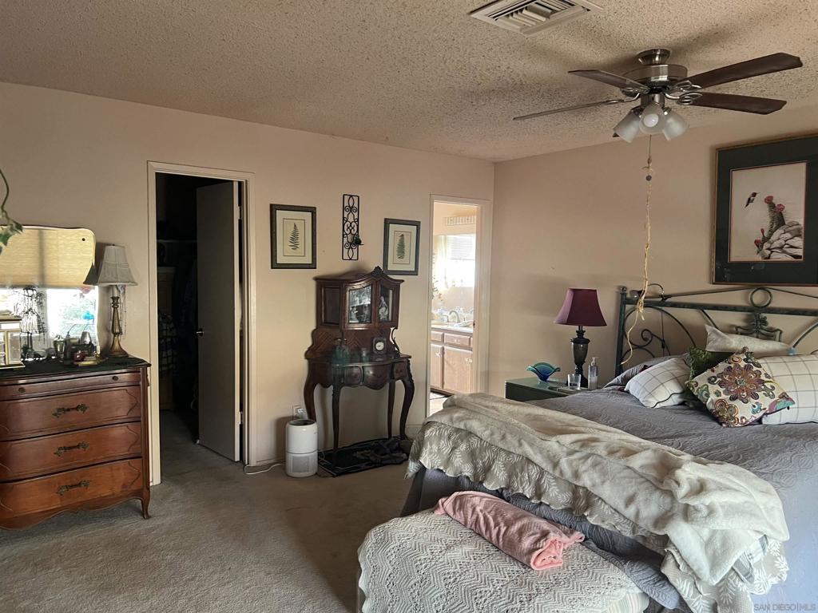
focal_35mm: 26
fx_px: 614
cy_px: 306
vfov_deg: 53.1
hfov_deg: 67.3
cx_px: 409
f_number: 1.5
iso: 250
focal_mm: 5.7
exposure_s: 1/60
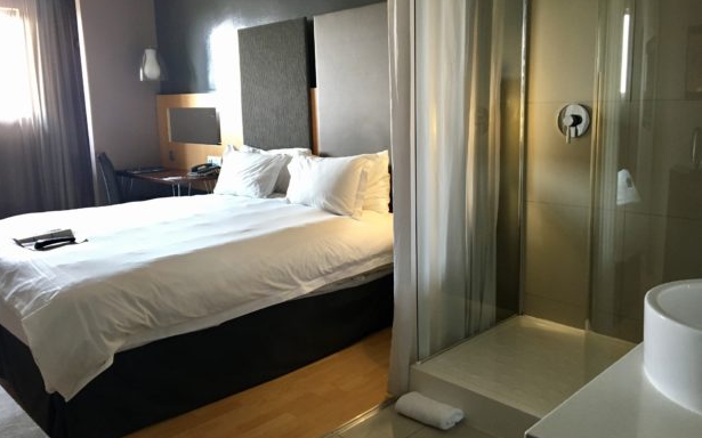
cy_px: 200
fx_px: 593
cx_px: 349
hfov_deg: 61.2
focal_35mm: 31
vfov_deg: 40.5
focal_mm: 4.15
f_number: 2.2
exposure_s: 1/33
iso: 160
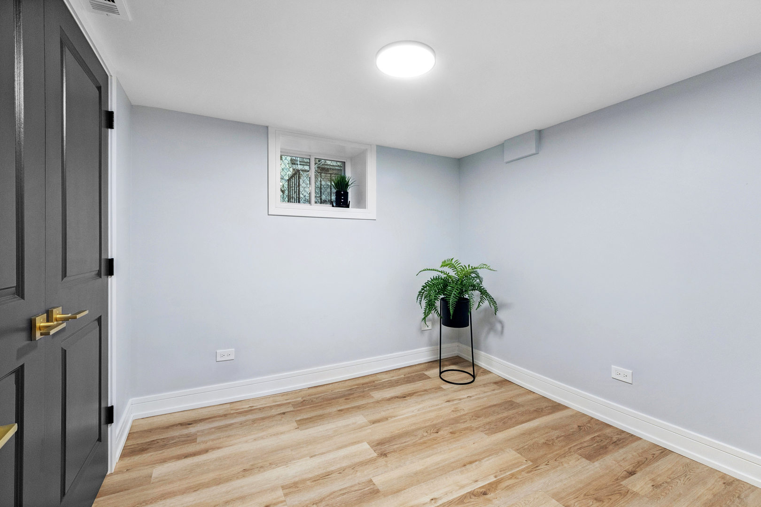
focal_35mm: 15
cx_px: 380
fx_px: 317
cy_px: 254
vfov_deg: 77.3
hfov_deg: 100.4
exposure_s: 1/8
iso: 250
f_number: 8
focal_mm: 10
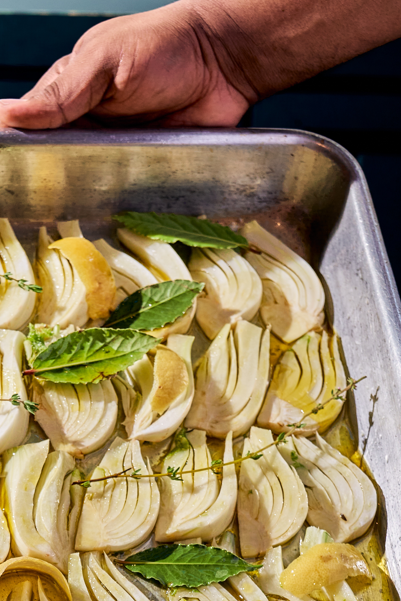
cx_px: 69
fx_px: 1537
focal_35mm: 92
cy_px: 664
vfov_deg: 21.0
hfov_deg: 14.8
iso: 200
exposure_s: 1/100
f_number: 4.5
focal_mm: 41
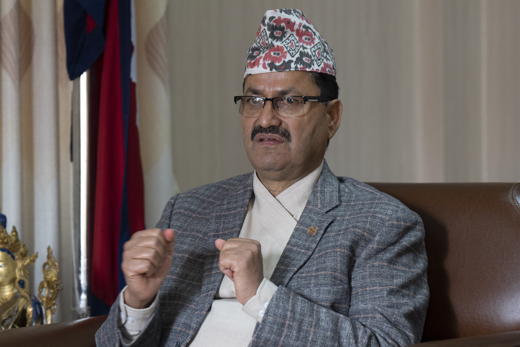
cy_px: 174
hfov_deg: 12.7
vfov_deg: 8.5
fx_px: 2340
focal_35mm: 162
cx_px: 260
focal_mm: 108
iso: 1600
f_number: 2.8
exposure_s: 1/125
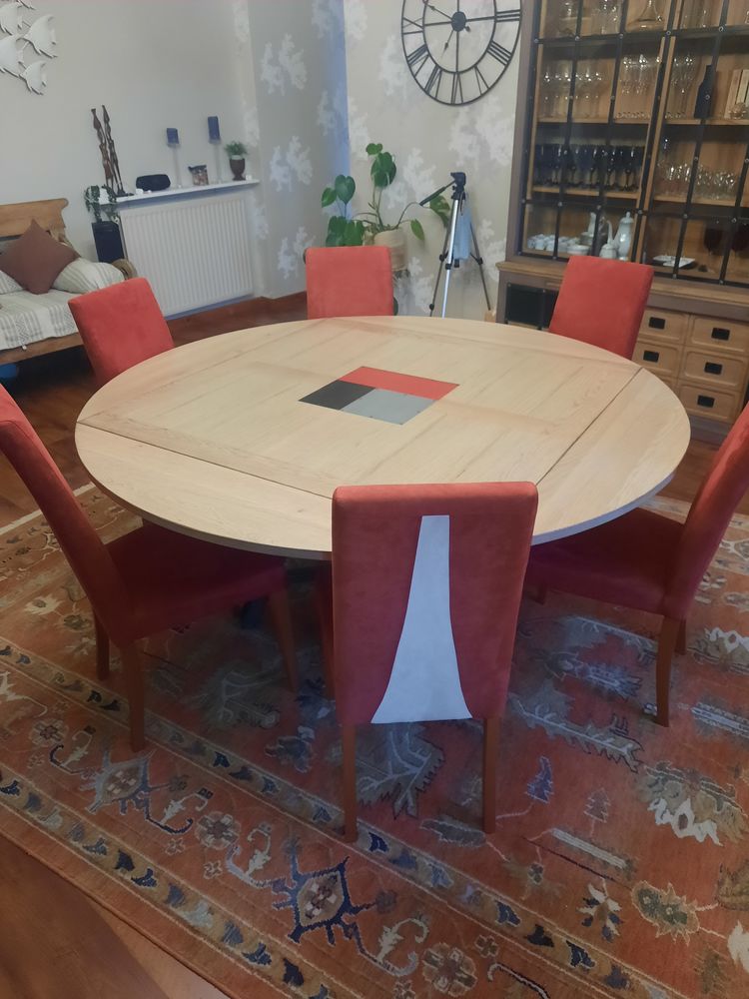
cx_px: 374
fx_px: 721
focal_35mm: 25
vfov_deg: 69.4
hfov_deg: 54.9
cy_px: 500
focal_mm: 4.6
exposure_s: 1/25
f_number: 2
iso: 640
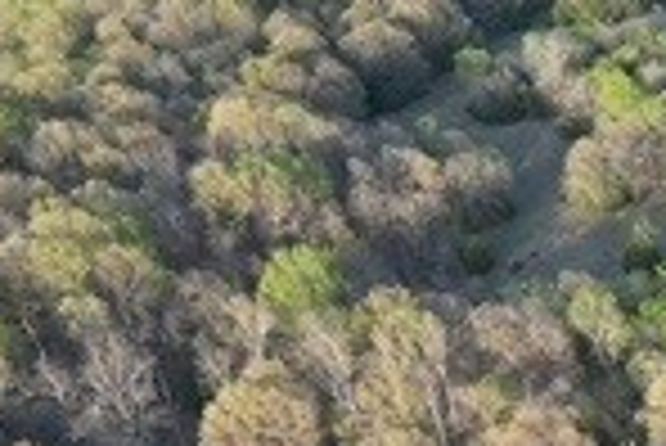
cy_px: 892
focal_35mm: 108
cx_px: 1089
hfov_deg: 16.6
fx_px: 2000
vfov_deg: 11.5
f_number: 1.7
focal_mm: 6.72
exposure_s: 1/350
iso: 100
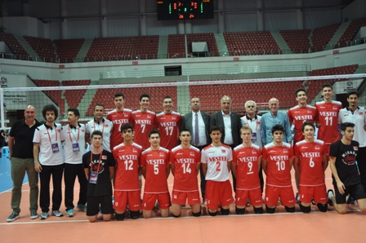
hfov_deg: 51.3
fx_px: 381
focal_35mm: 38
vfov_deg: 35.4
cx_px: 183
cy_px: 122
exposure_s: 1/80
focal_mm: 25
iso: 400
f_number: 4.5
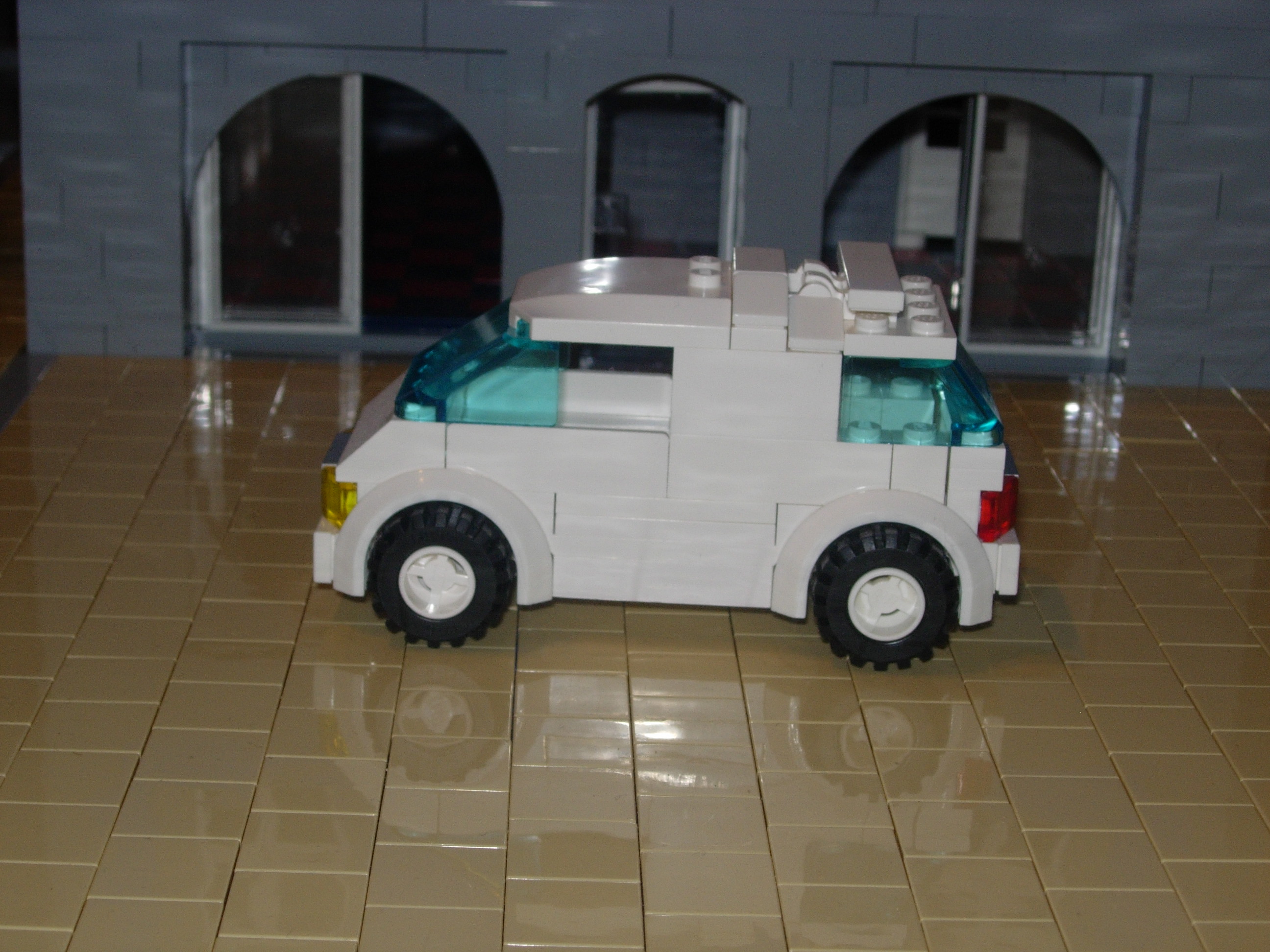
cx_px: 635
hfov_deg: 27.0
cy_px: 476
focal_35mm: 72
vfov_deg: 20.4
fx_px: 2642
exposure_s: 1/64
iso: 79
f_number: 6.3
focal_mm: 14.9
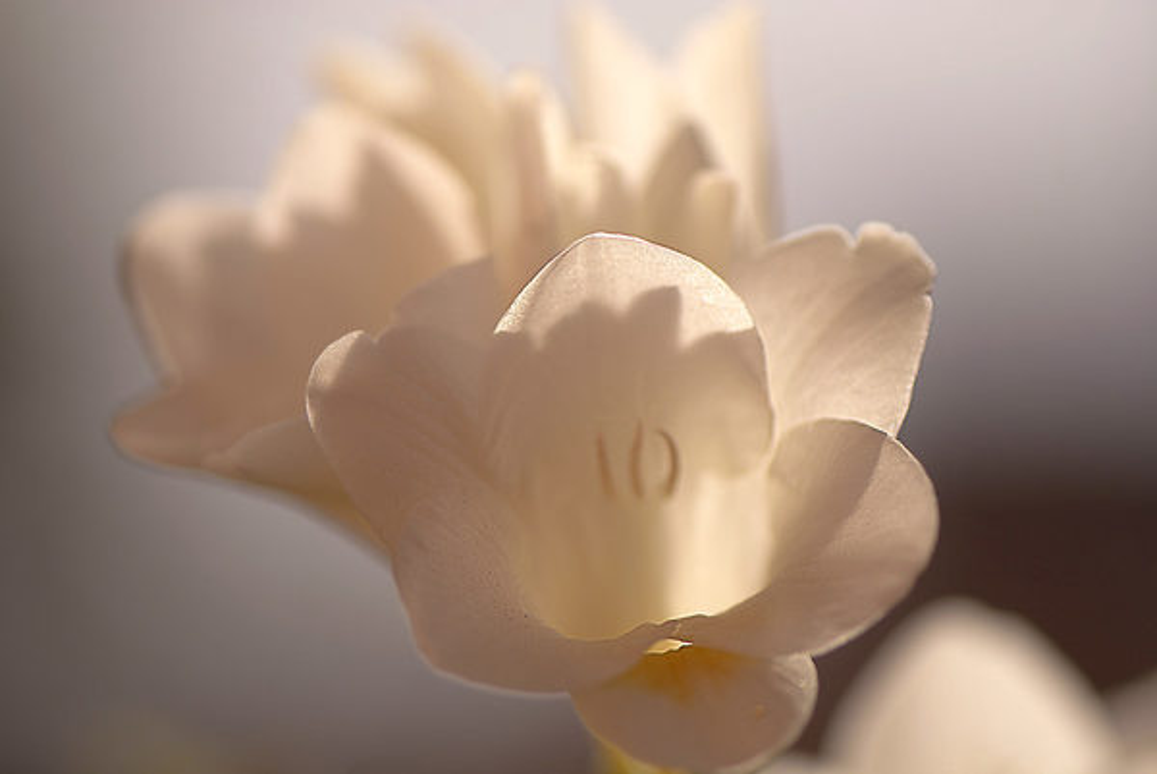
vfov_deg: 8.7
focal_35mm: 158
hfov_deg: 13.0
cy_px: 387
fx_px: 5065
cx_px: 578
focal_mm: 105
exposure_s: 1/2000
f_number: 3.3
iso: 100
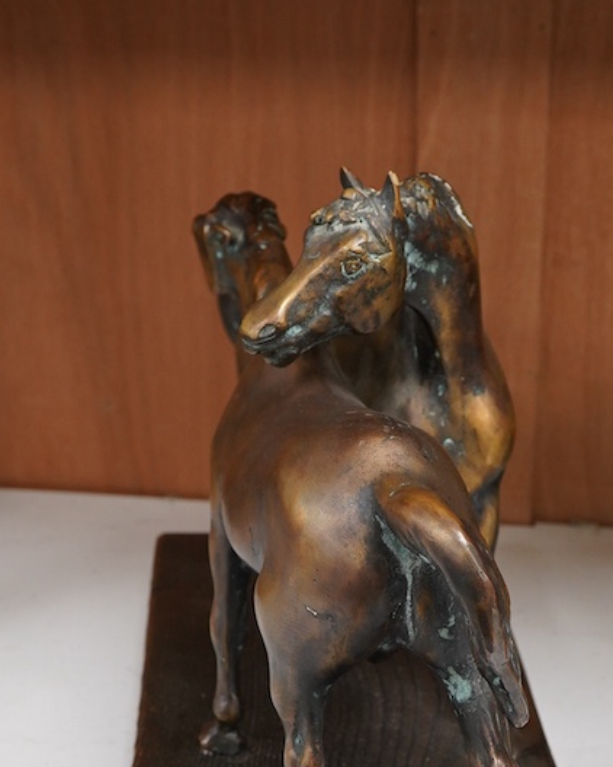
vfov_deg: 26.2
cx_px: 341
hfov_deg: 21.2
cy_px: 555
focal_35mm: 72
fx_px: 1634
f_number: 8
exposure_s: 1/125
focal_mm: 30
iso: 1250
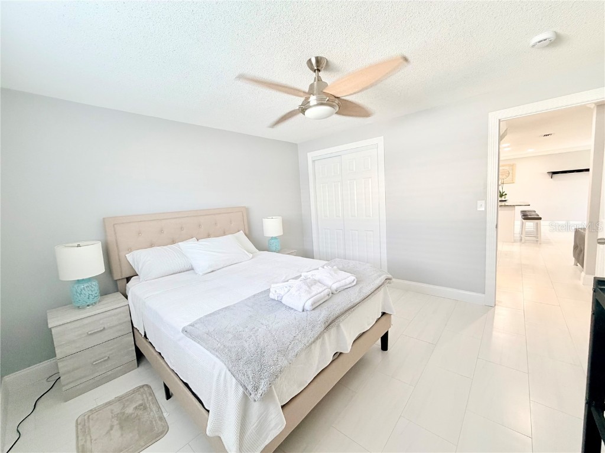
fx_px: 245
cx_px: 302
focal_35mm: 14
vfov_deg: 85.7
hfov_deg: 102.1
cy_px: 226
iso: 320
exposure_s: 1/120
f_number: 2.2
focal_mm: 2.22
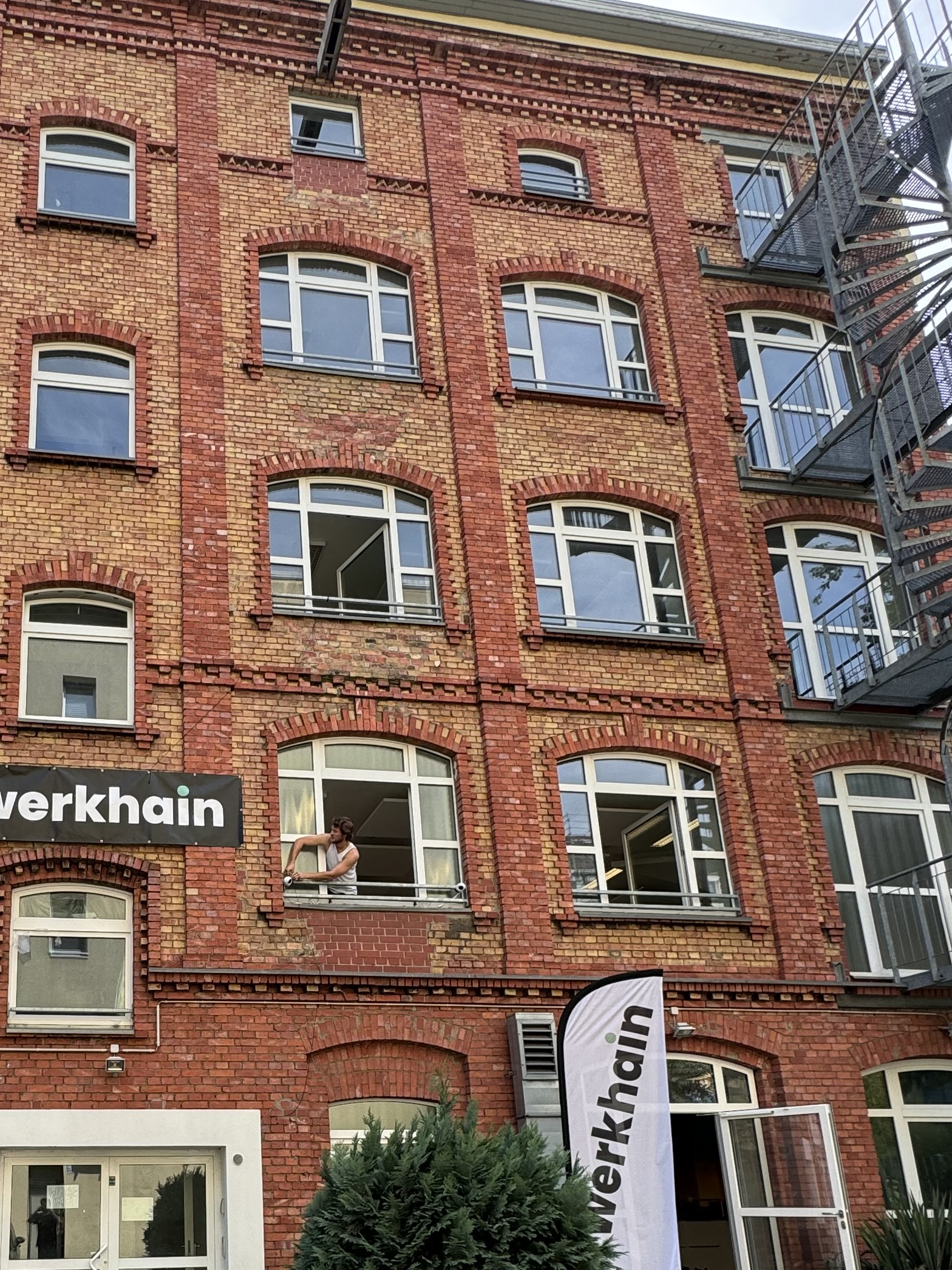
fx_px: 990
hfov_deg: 48.6
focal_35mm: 27
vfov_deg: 61.9
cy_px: 943
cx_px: 196
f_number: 2.2
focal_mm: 2.22
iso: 40
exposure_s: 1/414
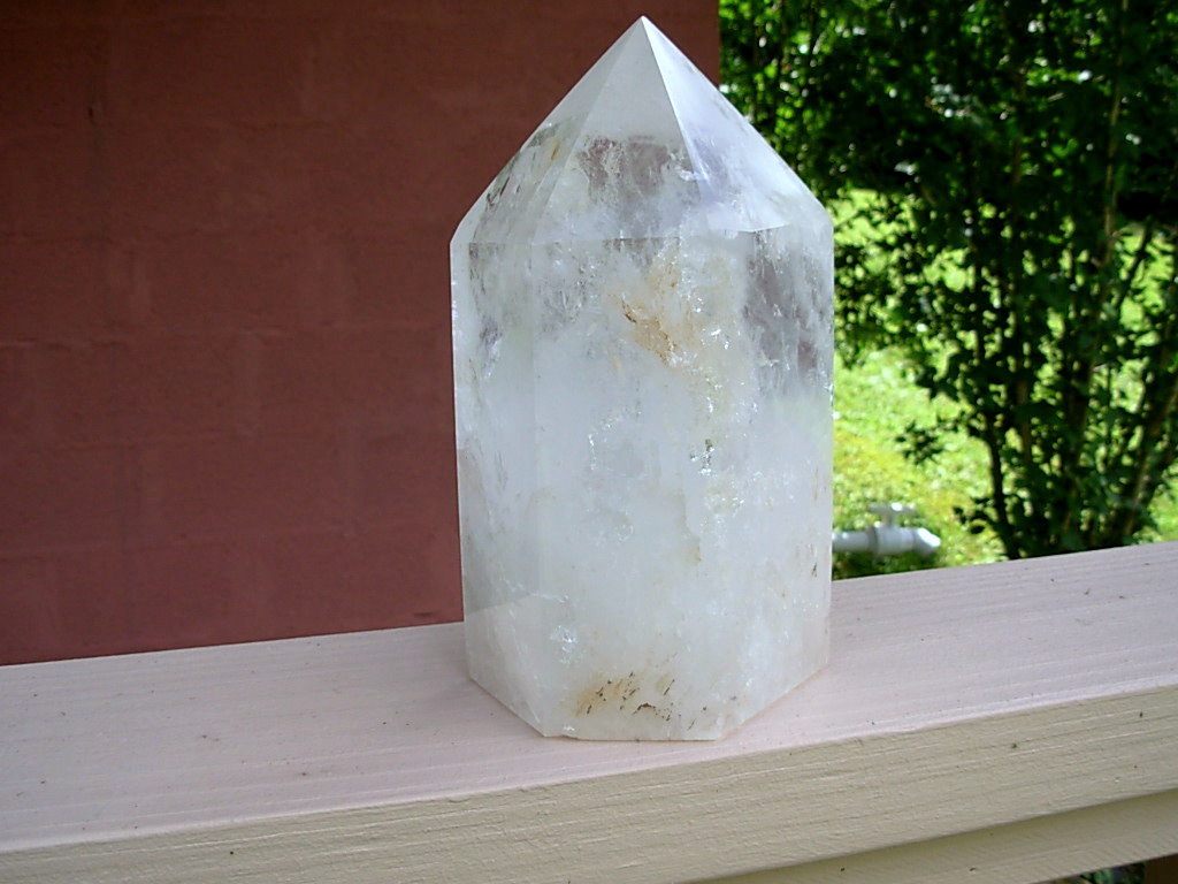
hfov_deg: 49.0
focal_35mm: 38
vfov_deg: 37.7
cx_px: 589
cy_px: 442
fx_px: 1293
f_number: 2.9
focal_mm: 6.3
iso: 50
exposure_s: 1/443
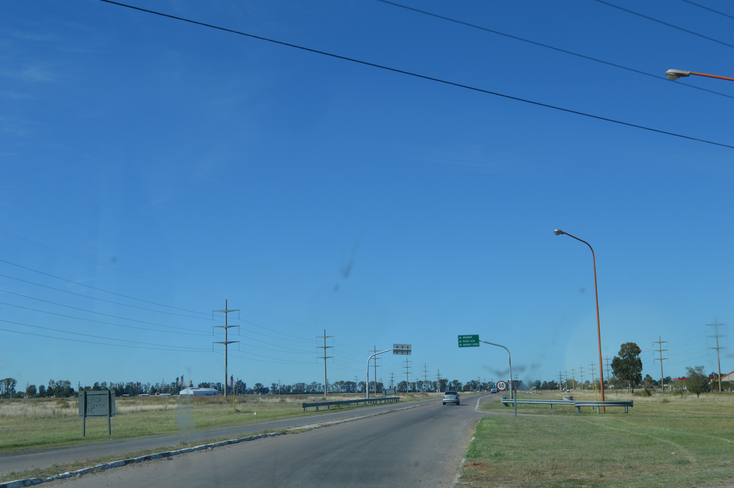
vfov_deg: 30.8
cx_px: 367
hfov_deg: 45.0
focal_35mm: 44
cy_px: 244
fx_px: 886
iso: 100
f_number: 9
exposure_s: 1/320
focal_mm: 29
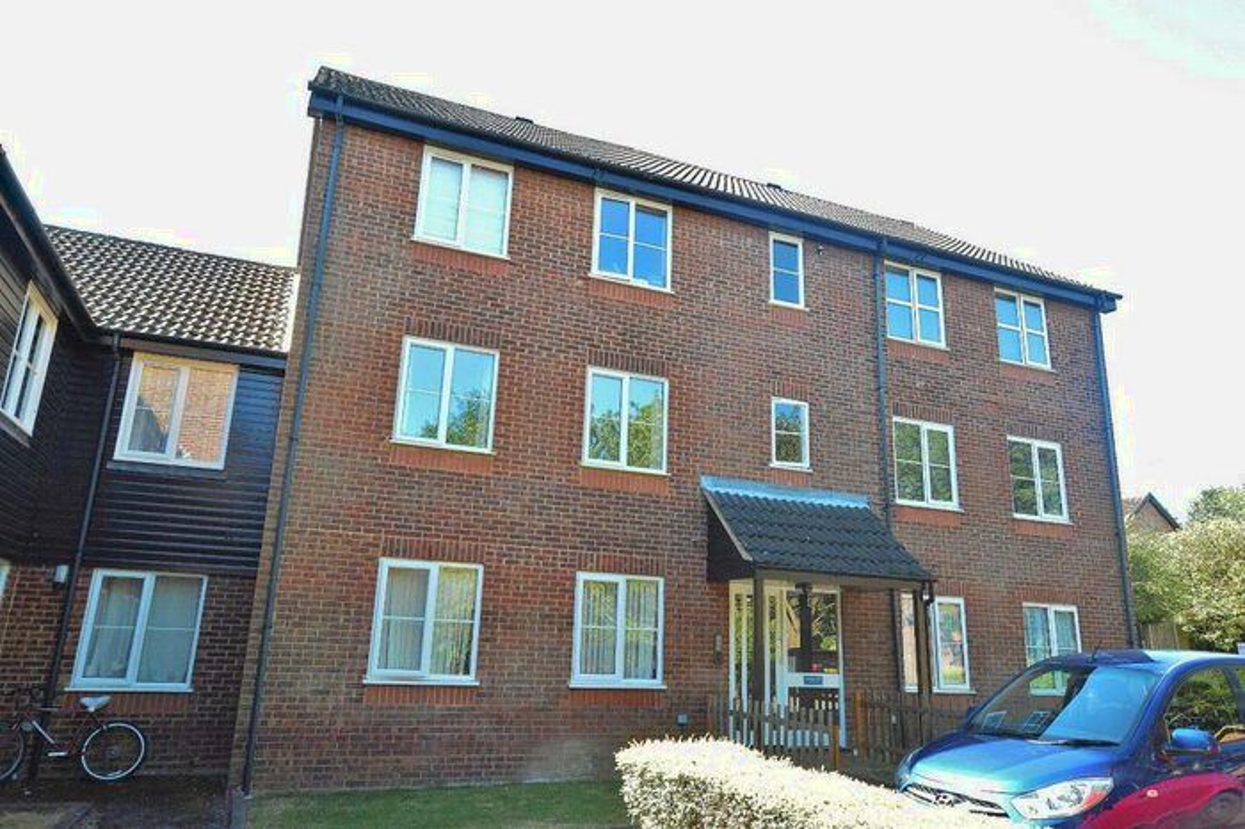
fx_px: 830
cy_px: 414
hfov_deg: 73.8
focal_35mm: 24
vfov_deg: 53.1
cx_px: 622
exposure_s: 1/320
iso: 3200
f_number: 9
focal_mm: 16
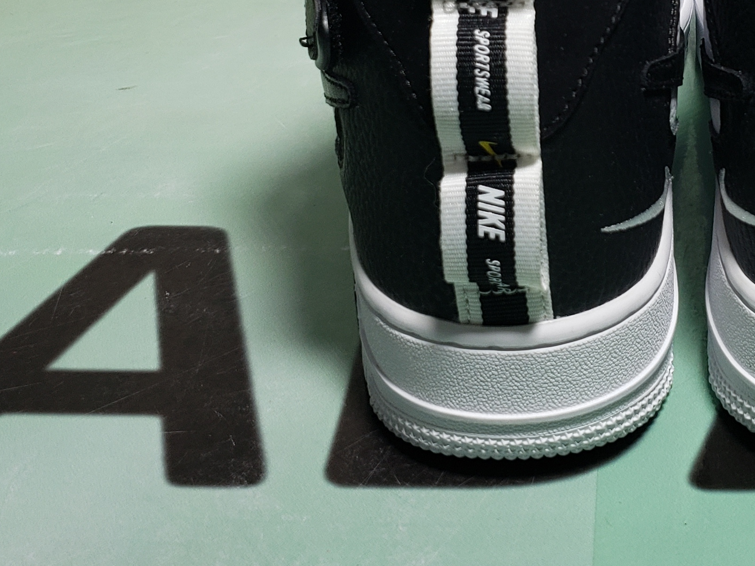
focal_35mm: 65
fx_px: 1418
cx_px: 669
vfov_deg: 22.2
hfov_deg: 28.7
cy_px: 77
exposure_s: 1/321
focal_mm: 4.3
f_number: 1.5
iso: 50
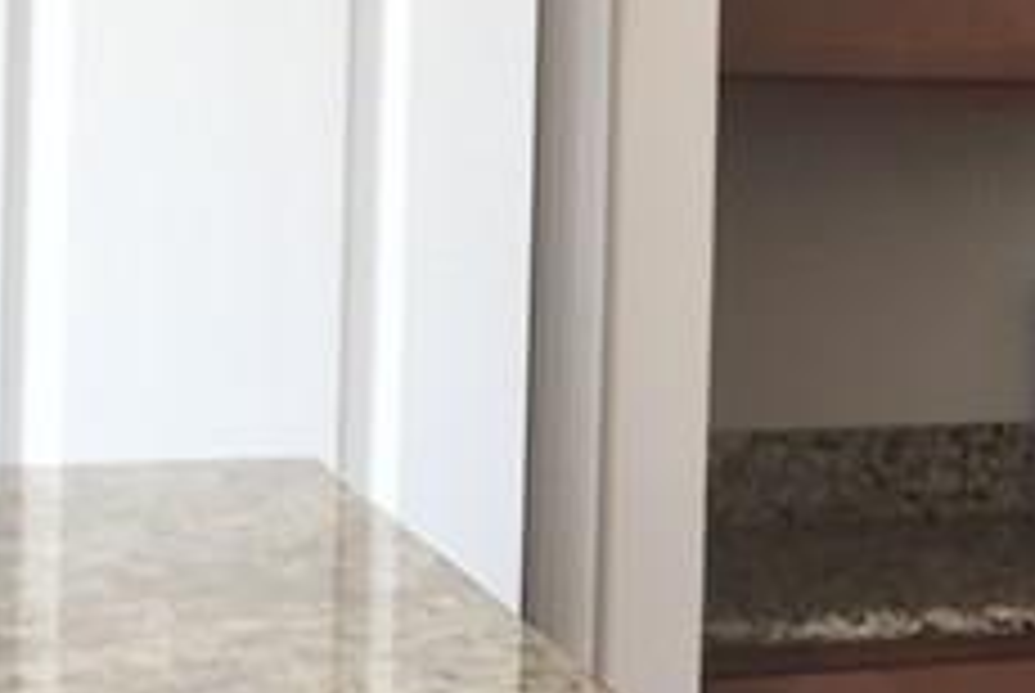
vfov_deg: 10.2
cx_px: 1904
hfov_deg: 13.6
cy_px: 99
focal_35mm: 134
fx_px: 3857
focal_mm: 4.15
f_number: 2.2
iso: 32
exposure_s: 1/60
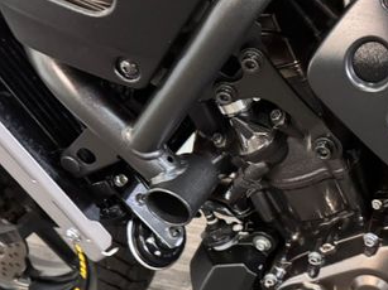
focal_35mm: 50
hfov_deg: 35.5
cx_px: 363
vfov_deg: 28.8
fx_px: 560
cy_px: 199
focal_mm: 6.76
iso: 1000
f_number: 1.78
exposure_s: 1/33
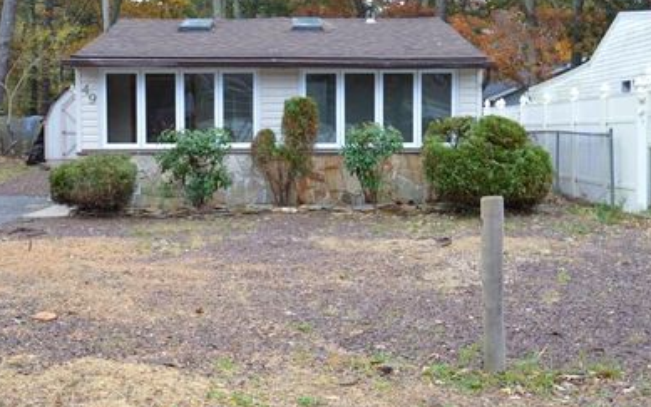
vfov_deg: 23.5
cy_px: 193
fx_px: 976
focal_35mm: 55
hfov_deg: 36.9
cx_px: 301
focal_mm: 28
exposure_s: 1/125
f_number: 5.6
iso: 400
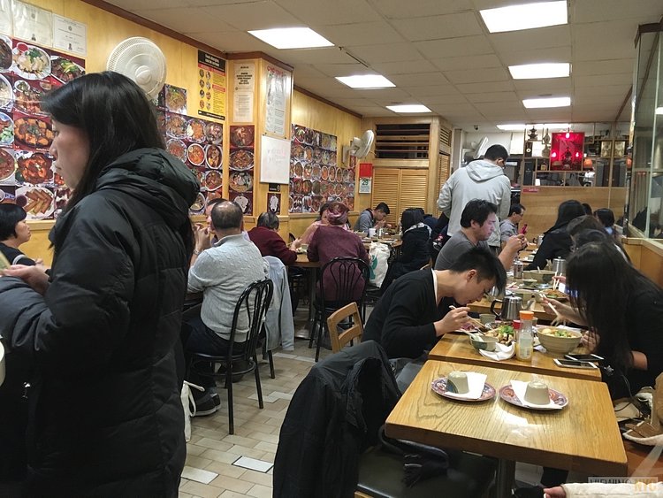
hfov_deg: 61.6
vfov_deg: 48.3
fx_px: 556
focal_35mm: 29
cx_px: 332
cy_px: 249
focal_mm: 4.15
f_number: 2.2
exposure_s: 1/17
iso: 200
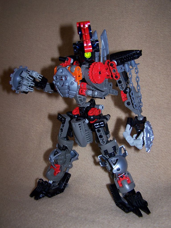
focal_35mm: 38
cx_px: 86
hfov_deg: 37.7
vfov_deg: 49.0
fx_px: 250
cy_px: 114
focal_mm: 6.3
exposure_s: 1/60
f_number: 2.8
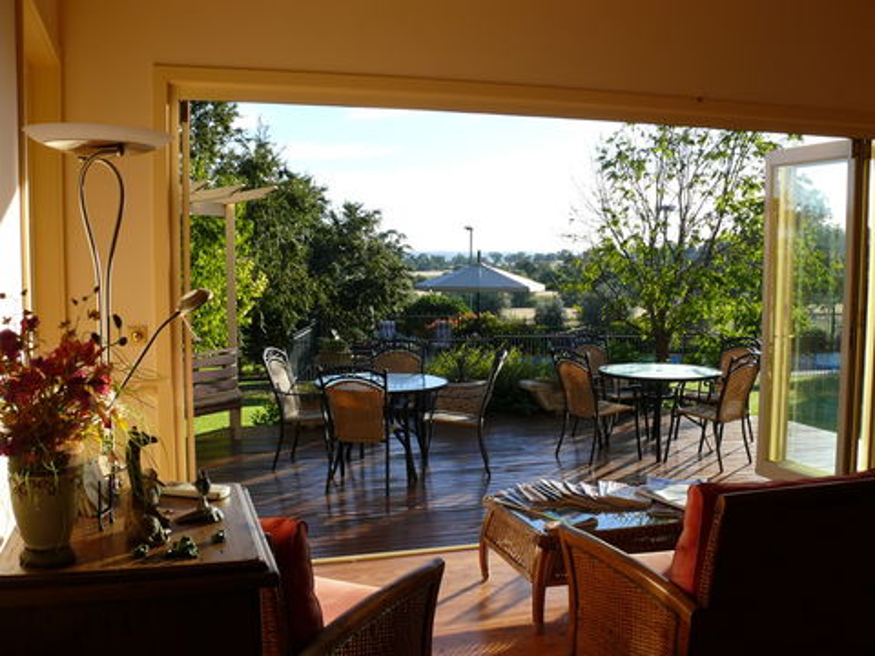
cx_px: 438
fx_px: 885
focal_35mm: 35
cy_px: 328
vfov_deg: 40.7
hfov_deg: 52.6
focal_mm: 7.4
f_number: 5
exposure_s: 1/200
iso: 100
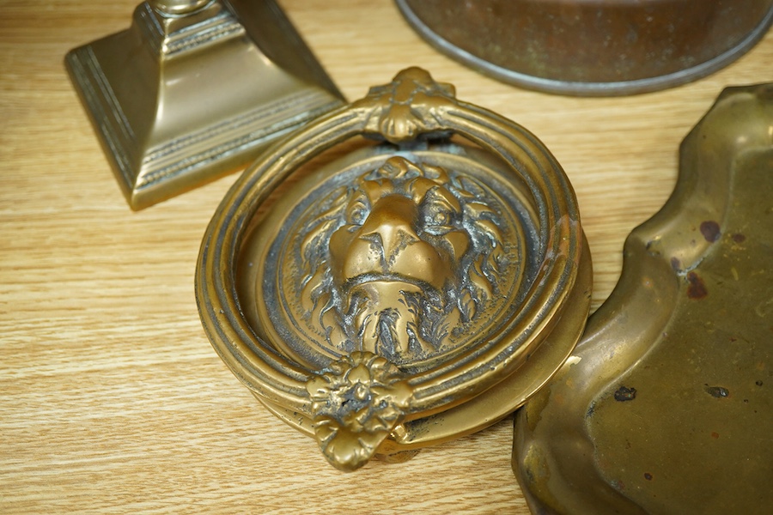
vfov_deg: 29.9
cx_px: 386
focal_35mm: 45
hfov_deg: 43.6
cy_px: 258
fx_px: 966
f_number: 6.3
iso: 1250
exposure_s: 1/125
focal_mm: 30
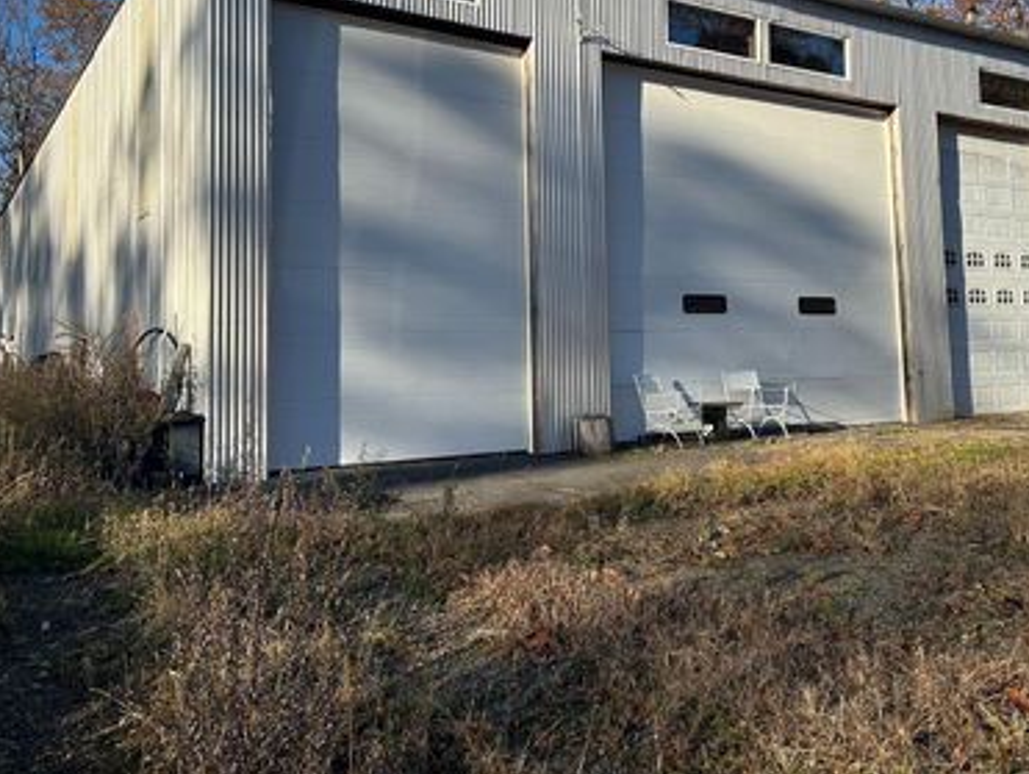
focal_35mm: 35
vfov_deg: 40.4
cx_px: 594
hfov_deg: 52.4
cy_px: 276
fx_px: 1041
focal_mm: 5.7
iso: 50
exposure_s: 1/2083
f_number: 1.5
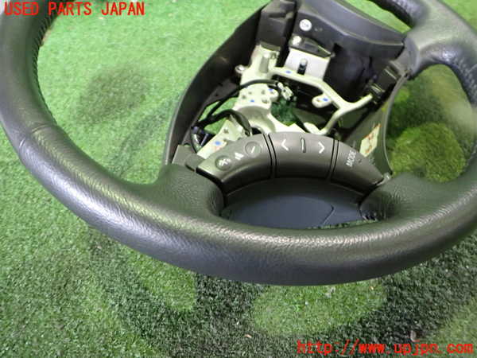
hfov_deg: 60.0
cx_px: 238
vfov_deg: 46.8
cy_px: 179
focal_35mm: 30
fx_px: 413
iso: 800
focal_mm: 5.4
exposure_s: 1/25
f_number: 2.3
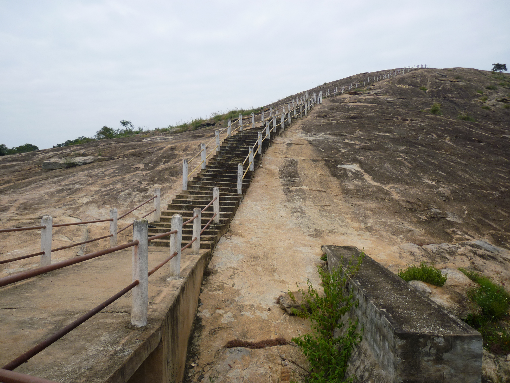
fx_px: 457
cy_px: 192
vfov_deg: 45.4
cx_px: 255
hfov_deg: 58.4
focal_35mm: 31
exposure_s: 1/200
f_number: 8
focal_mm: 5.5
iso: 80
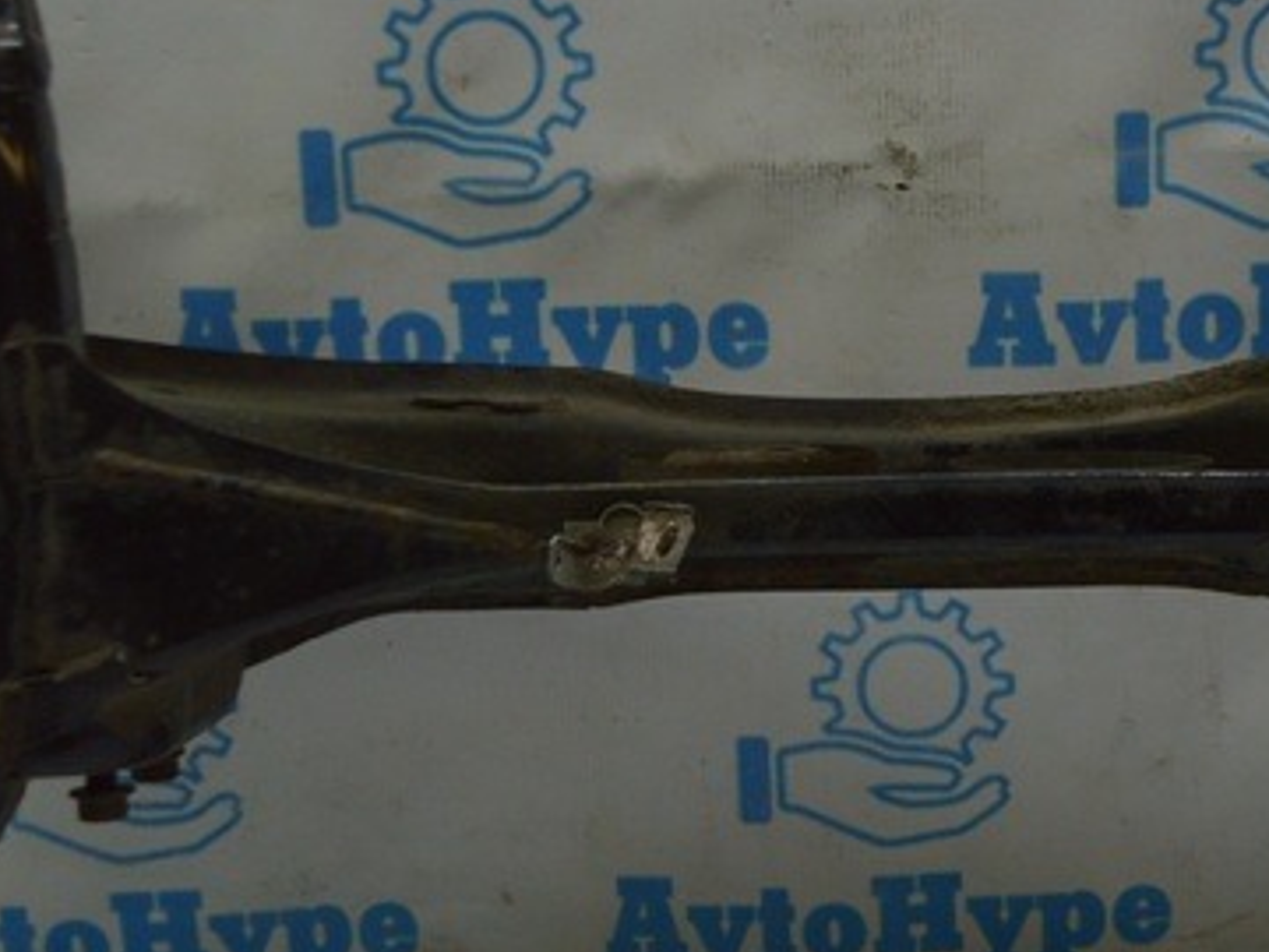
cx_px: 973
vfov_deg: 18.0
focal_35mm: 82
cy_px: 347
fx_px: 3006
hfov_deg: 23.6
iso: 400
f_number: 3.8
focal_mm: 20
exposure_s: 1/200
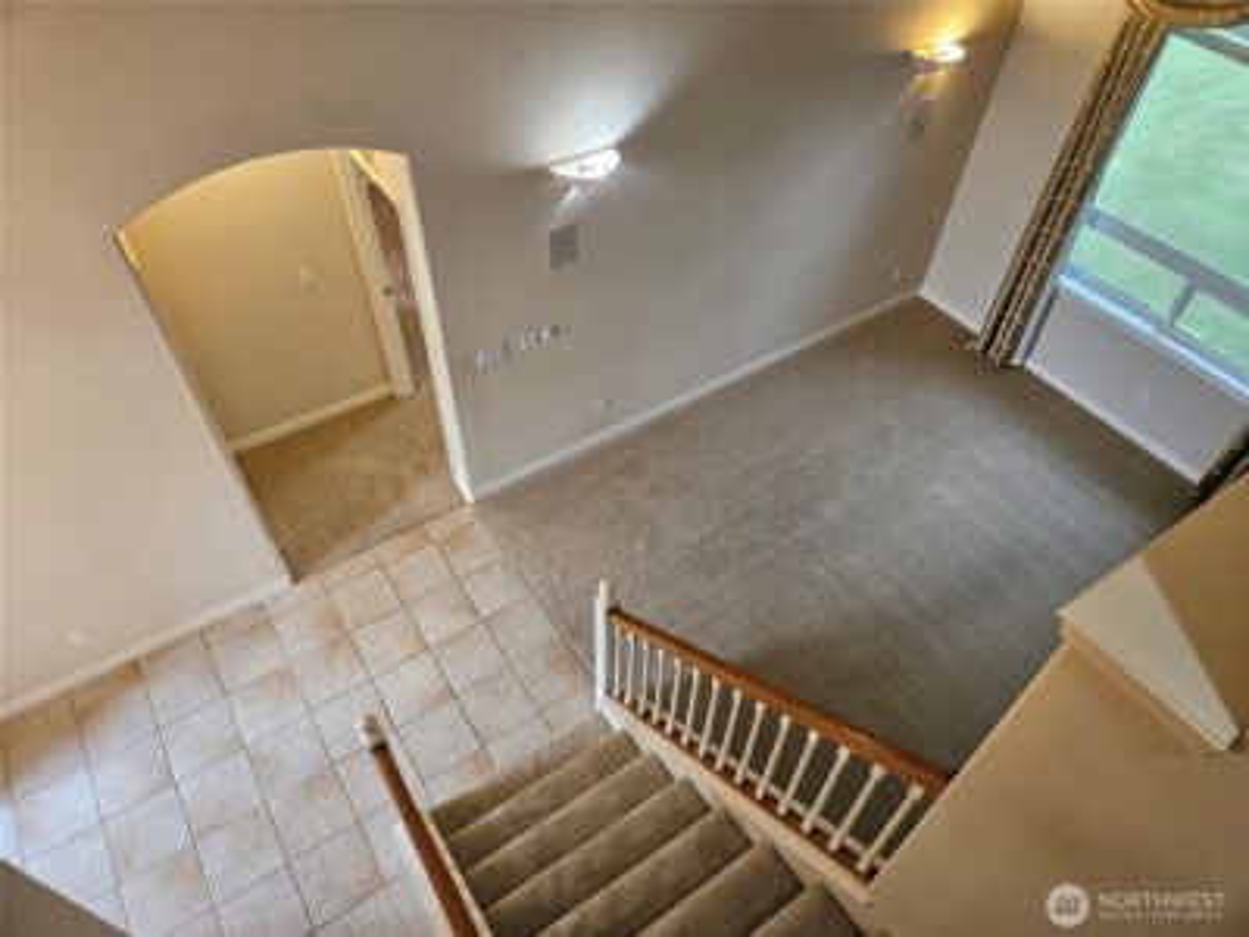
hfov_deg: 73.9
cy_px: 468
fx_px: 830
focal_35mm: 23
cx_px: 624
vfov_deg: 58.9
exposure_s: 1/120
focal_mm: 5.4
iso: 400
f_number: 1.8
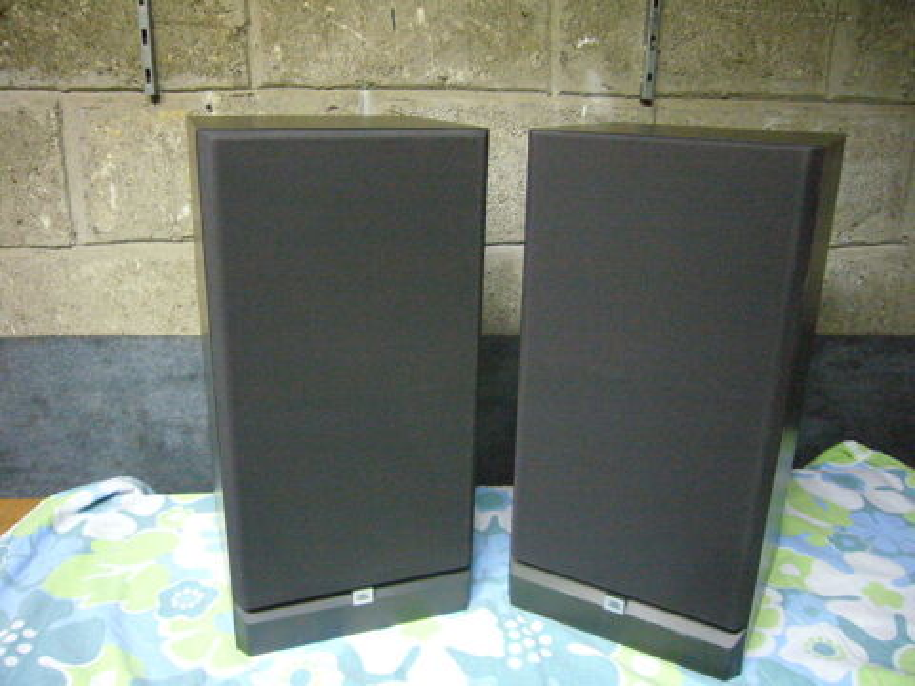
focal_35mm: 28
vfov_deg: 49.7
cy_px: 343
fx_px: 740
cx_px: 458
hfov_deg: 63.4
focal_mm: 4.6
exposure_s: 1/13
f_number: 2.8
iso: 400
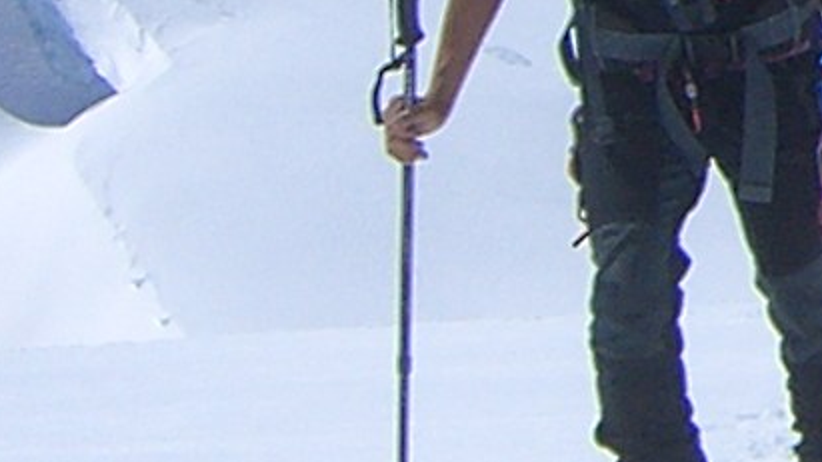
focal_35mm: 242
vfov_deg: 4.8
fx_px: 5274
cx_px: 2004
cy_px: -828
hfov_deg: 8.2
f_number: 4.3
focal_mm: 6.2
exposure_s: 1/2000
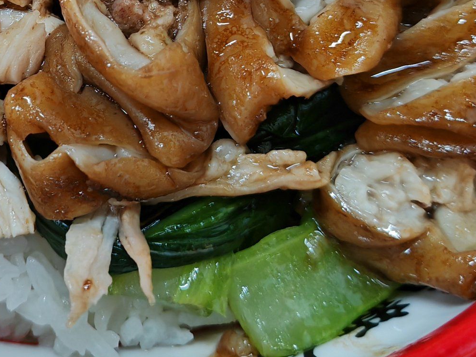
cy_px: -44
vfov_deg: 19.0
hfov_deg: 25.7
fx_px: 1018
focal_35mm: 74
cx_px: 73
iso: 500
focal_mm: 5.52
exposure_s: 1/50
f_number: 1.9
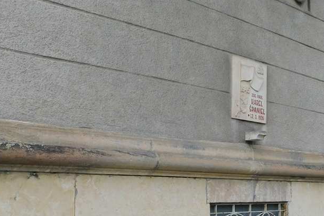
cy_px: 170
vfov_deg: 33.3
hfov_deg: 49.0
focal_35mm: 39
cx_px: 207
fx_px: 351
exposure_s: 1/200
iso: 125
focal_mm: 4
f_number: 3
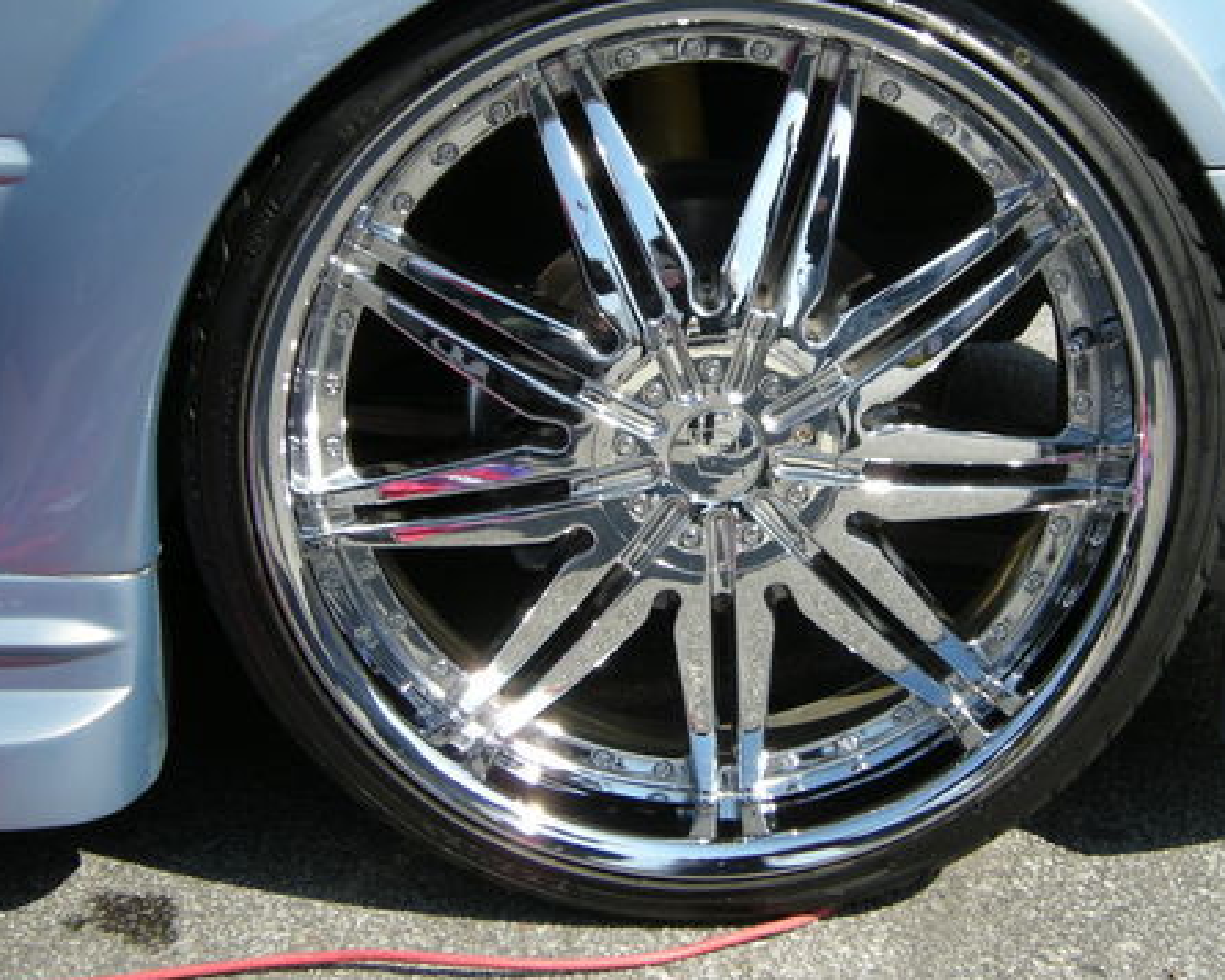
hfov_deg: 30.0
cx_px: 687
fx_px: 2285
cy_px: 393
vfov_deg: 24.2
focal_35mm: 63
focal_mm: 7.5
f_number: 3.5
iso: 64
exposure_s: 1/460
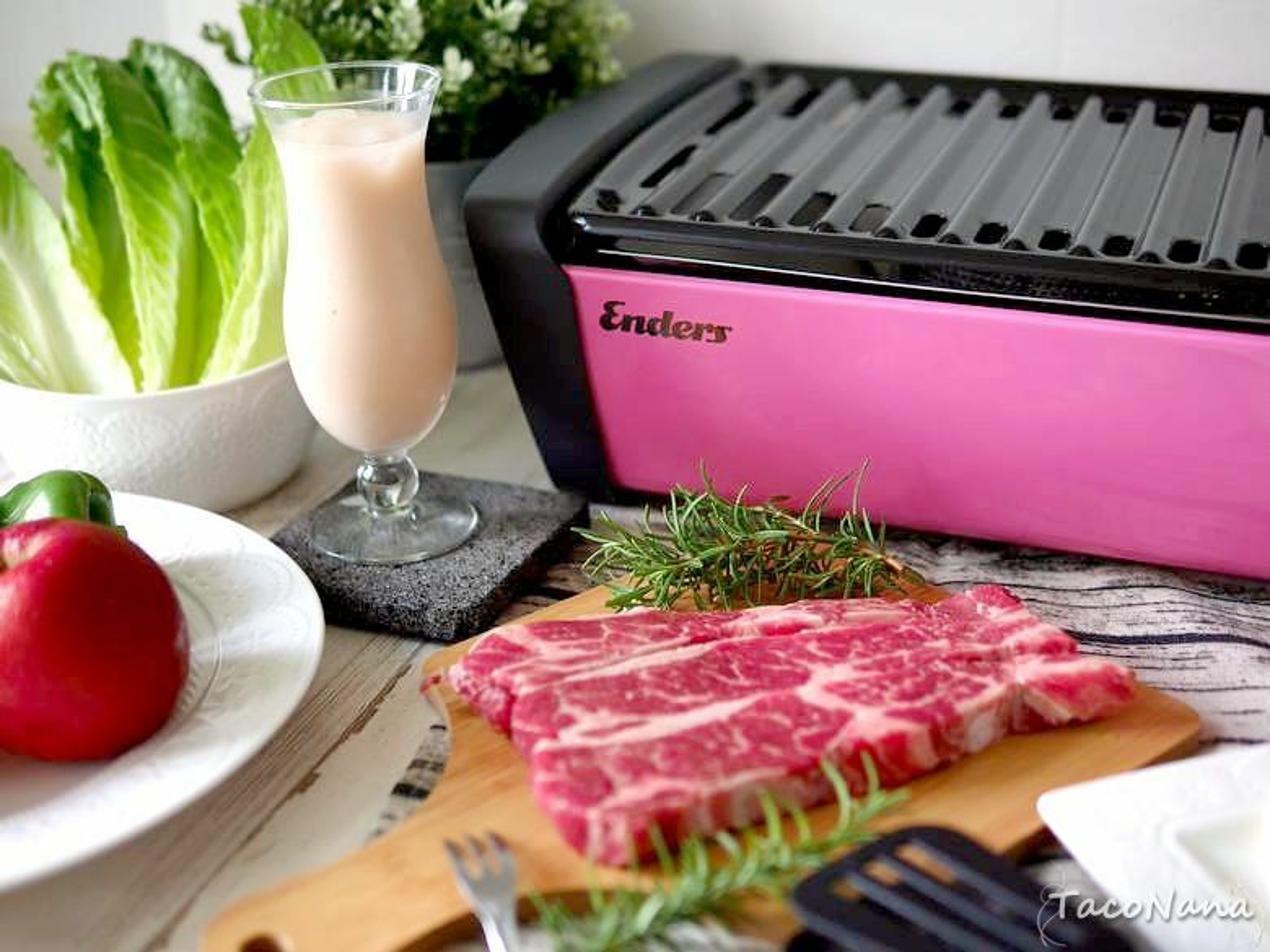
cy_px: 476
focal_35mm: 50
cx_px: 635
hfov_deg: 38.2
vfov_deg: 29.1
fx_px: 1834
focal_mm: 25
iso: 200
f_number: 1.6
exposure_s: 1/100
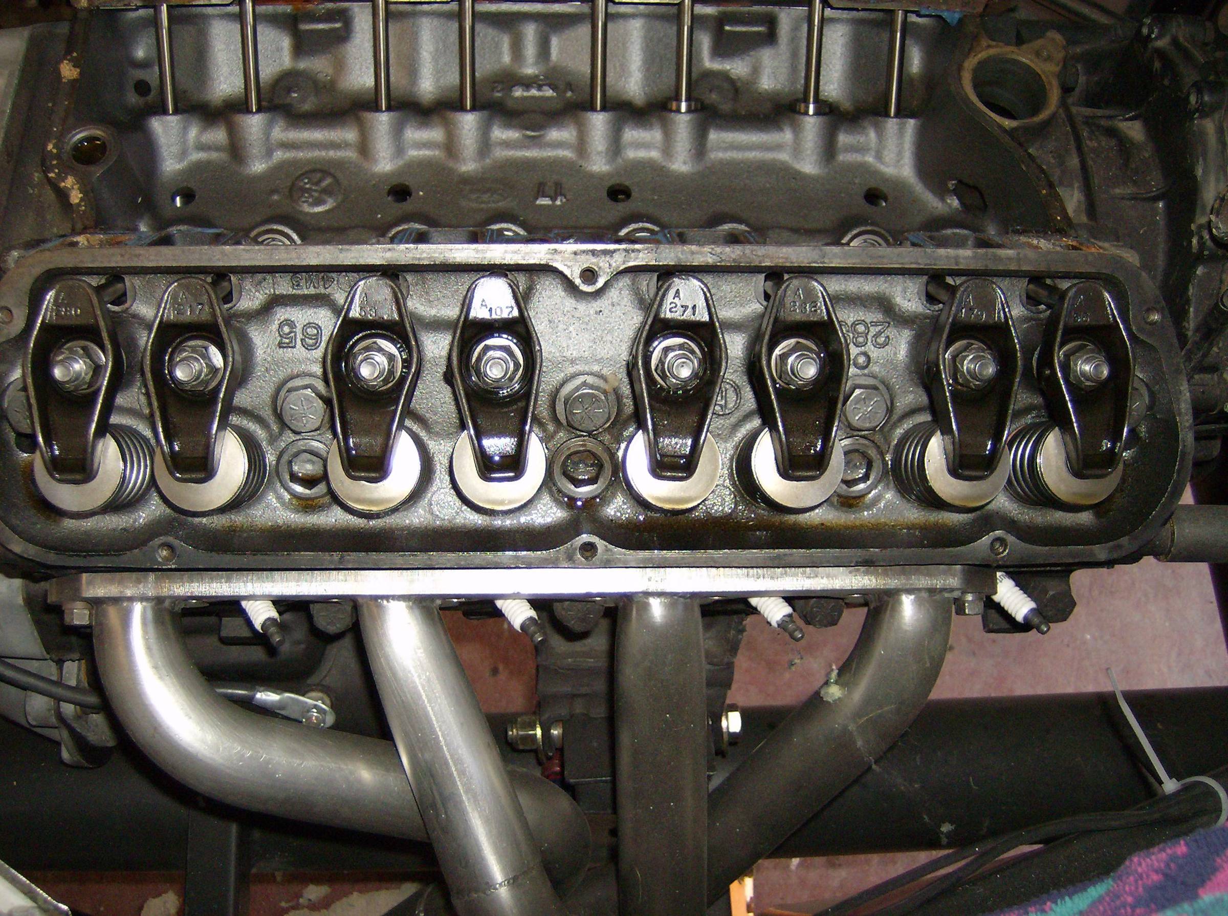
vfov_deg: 39.5
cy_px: 458
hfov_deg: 51.5
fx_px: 1274
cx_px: 614
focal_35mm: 36
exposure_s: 1/60
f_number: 2.8
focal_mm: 6
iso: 200
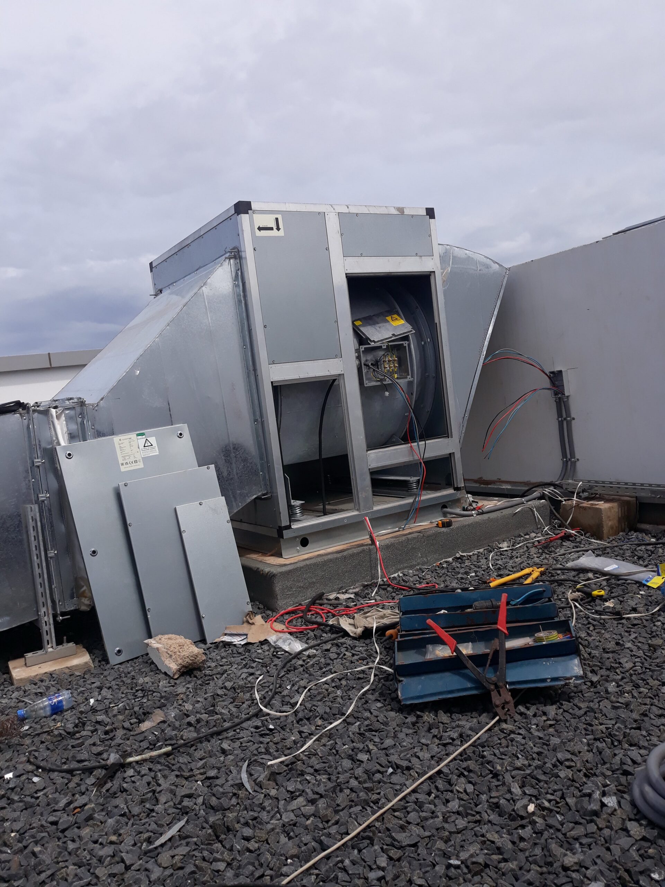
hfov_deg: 51.4
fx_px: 692
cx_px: 332
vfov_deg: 65.3
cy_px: 444
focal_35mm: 27
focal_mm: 3.71
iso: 40
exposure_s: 1/3077
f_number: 1.7
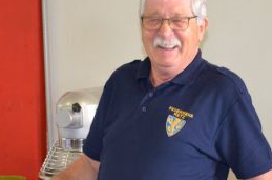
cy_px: 171
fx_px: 851
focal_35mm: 113
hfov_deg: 18.1
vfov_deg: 11.9
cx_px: 163
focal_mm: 30
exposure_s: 1/60
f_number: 4.2
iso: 2800
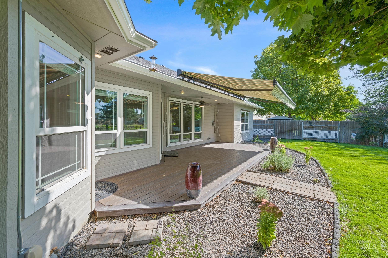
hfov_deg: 104.3
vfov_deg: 81.2
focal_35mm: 14
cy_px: 129
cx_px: 194
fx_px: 151
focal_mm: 14
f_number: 9
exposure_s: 1/30
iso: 100
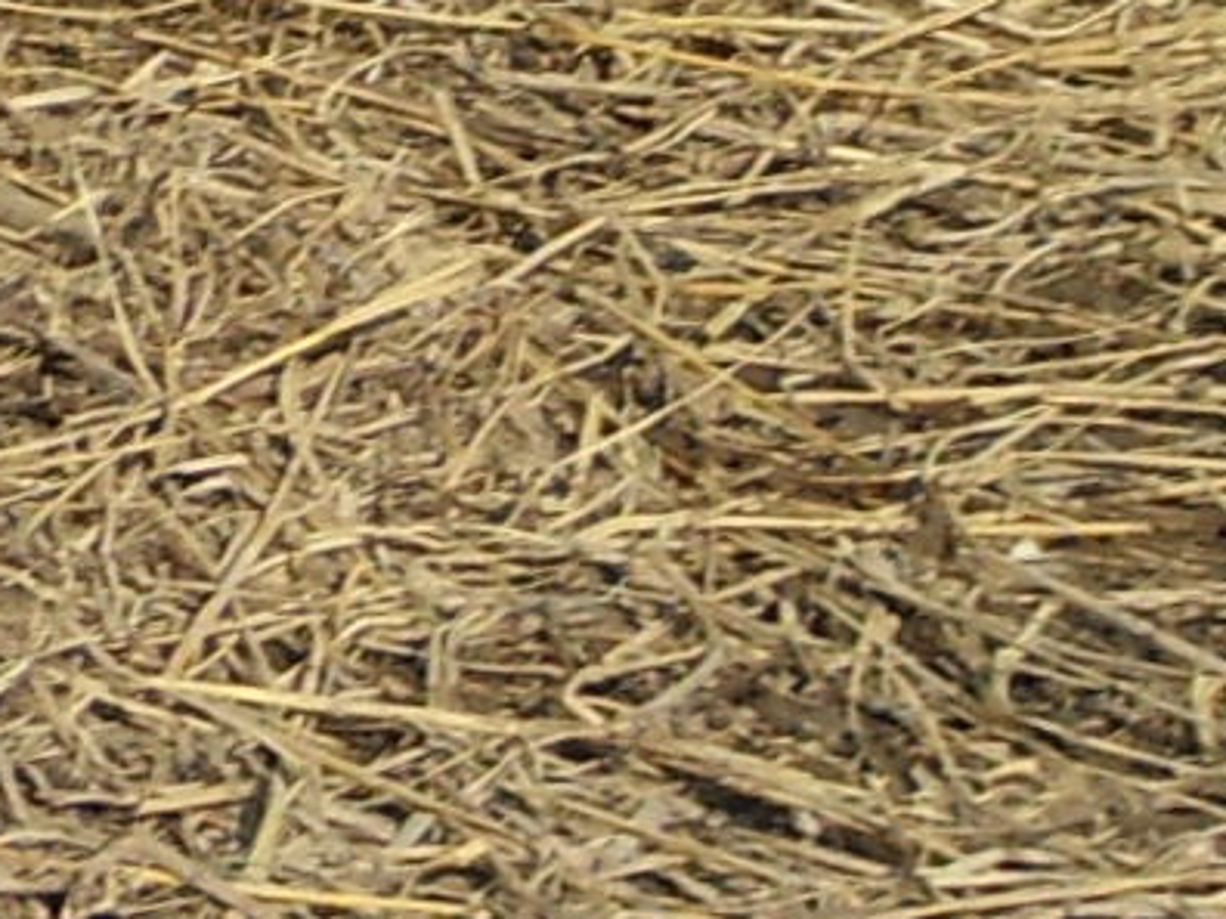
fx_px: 8111
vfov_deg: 6.3
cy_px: -783
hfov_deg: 7.7
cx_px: -2269
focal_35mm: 229
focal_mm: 6.3
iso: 80
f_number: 8.2
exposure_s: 1/180
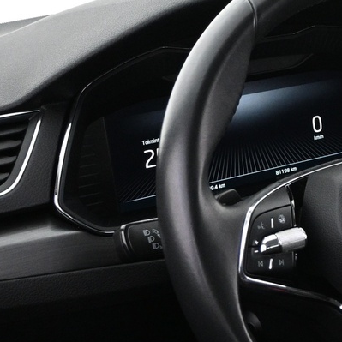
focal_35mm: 101
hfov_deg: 16.1
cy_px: 209
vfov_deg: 17.2
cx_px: 471
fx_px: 1127
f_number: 3.8
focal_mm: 19.5
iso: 1600
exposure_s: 1/30
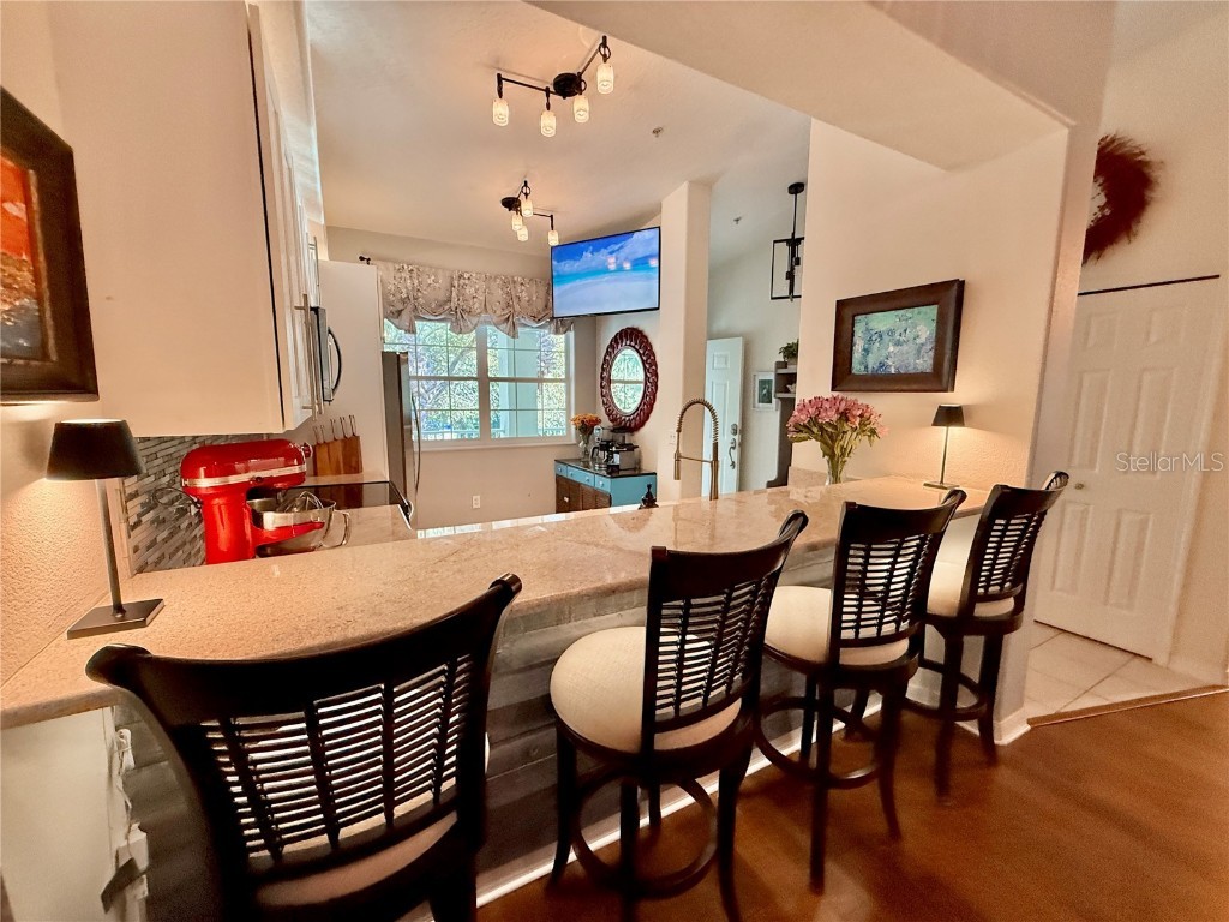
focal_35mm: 14
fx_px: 497
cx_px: 614
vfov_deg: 85.7
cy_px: 461
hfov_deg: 102.1
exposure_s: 1/120
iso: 500
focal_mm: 2.22
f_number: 2.2
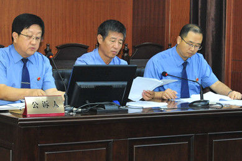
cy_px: 85
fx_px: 846
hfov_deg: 16.3
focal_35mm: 126
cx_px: 83
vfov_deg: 10.8
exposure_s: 1/60
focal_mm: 70
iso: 3200
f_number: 7.1
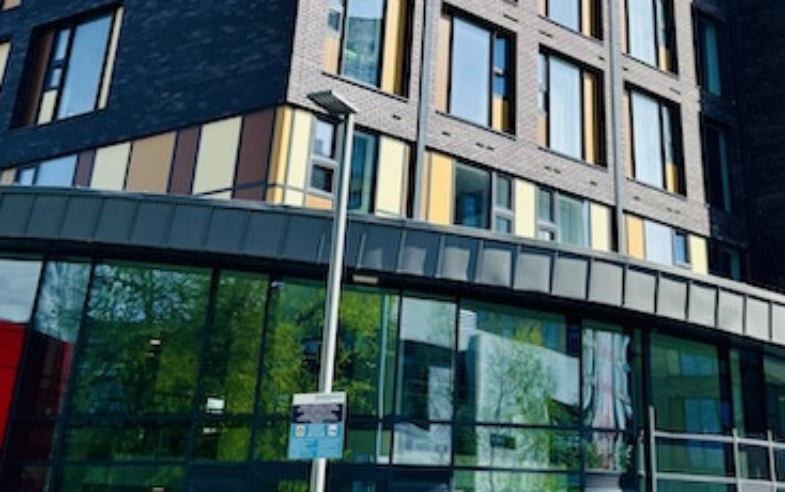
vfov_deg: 24.1
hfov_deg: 39.2
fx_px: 1092
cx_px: 505
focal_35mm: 51
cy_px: -15
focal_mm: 5.96
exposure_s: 1/3106
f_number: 1.6
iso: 50
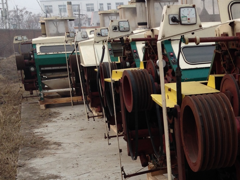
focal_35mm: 70
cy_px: 134
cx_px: 239
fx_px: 485
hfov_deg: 26.3
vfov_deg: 20.9
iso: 50
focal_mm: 4.12
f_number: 2.4
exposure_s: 1/245
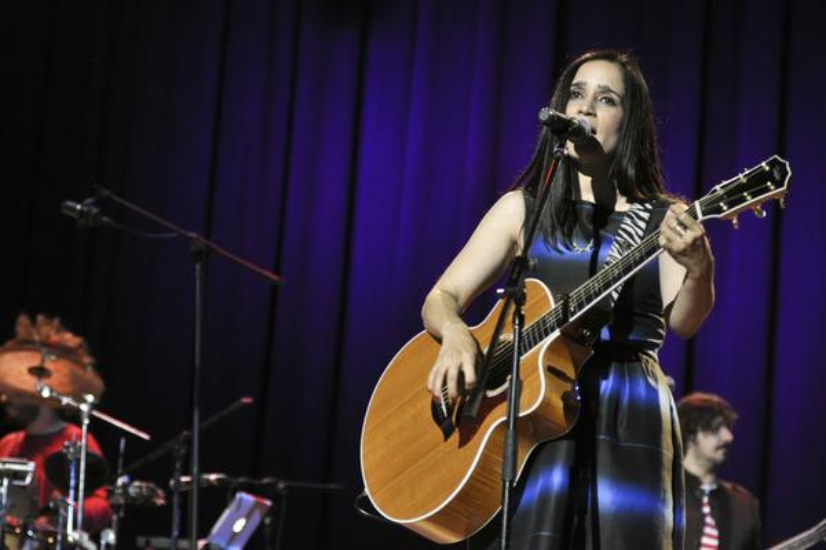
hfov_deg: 17.1
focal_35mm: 120
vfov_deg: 11.4
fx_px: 2751
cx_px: 413
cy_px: 275
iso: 800
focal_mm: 80
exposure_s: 1/60
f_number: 2.8
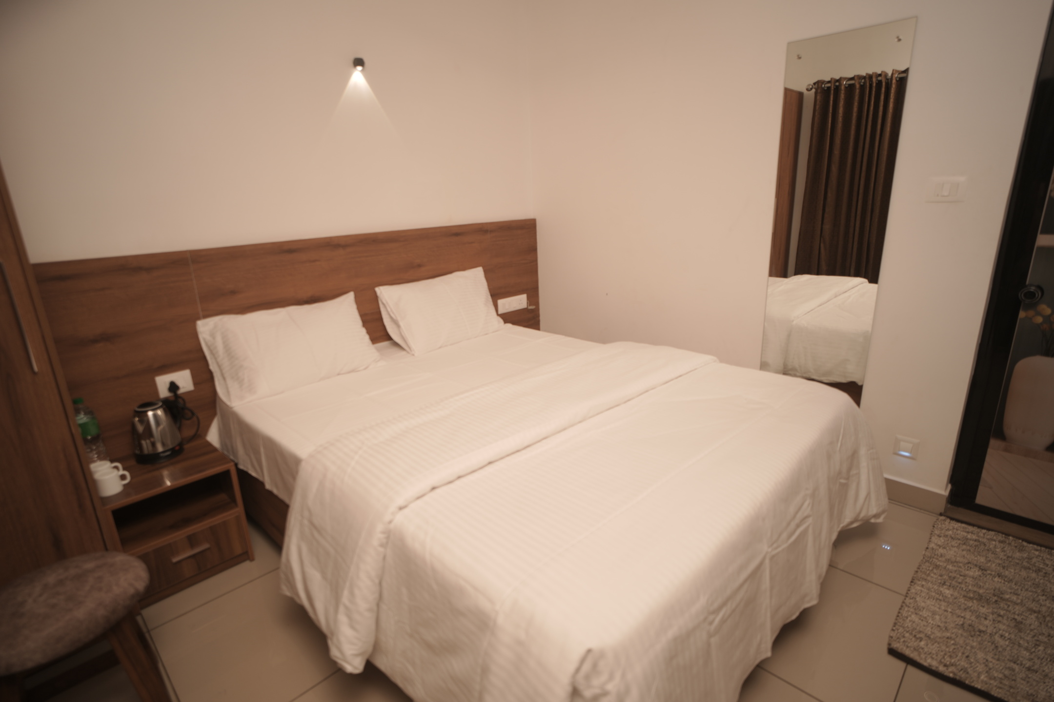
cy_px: 351
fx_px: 527
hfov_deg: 90.0
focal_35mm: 18
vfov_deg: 67.4
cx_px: 527
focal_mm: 18
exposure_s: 1/100
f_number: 4
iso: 125
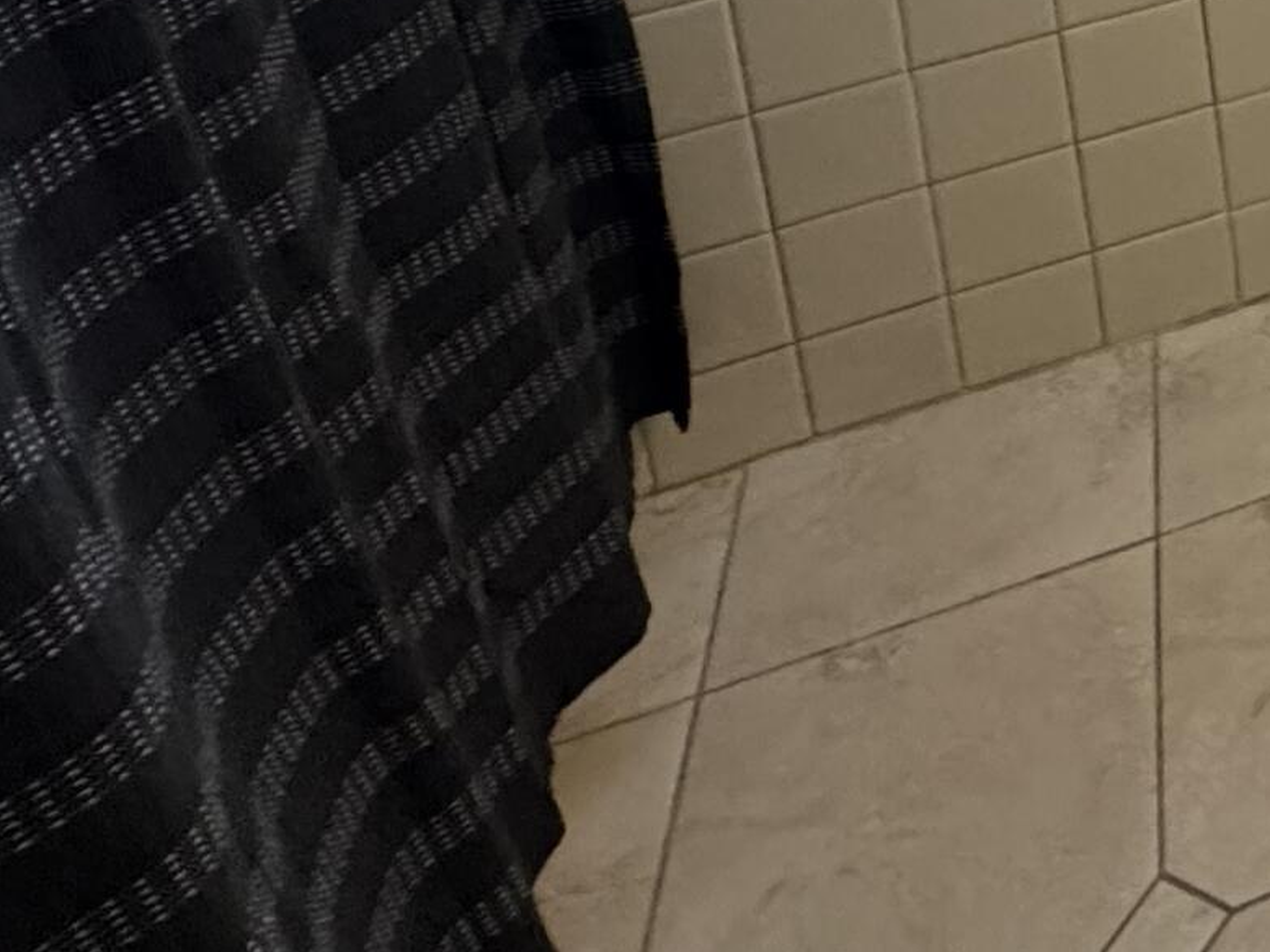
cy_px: -877
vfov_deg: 18.8
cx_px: 2042
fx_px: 1981
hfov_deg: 24.6
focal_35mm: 54
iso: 320
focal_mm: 2.22
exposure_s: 1/120
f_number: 2.2
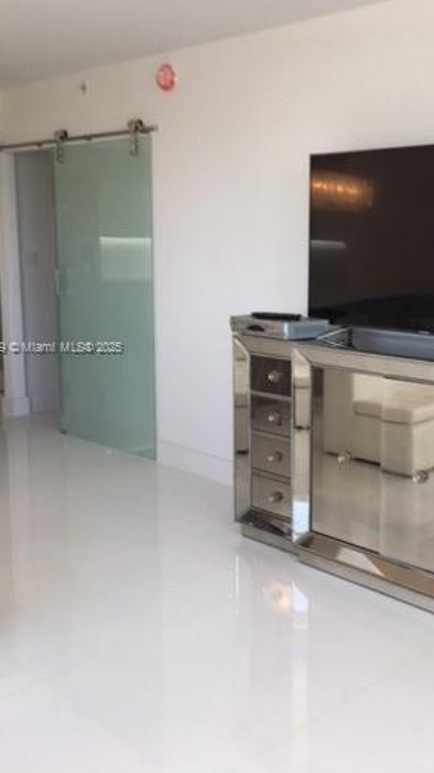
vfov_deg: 50.4
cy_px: 348
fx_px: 820
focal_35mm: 40
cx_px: 313
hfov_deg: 29.3
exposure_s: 1/60
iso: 25
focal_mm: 4.15
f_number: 2.2
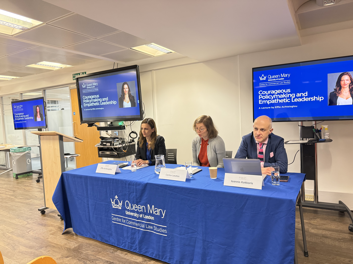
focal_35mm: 24
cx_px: 176
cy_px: 132
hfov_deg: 71.6
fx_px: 245
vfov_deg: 56.8
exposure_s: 1/50
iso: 500
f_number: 1.78
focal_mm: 6.76
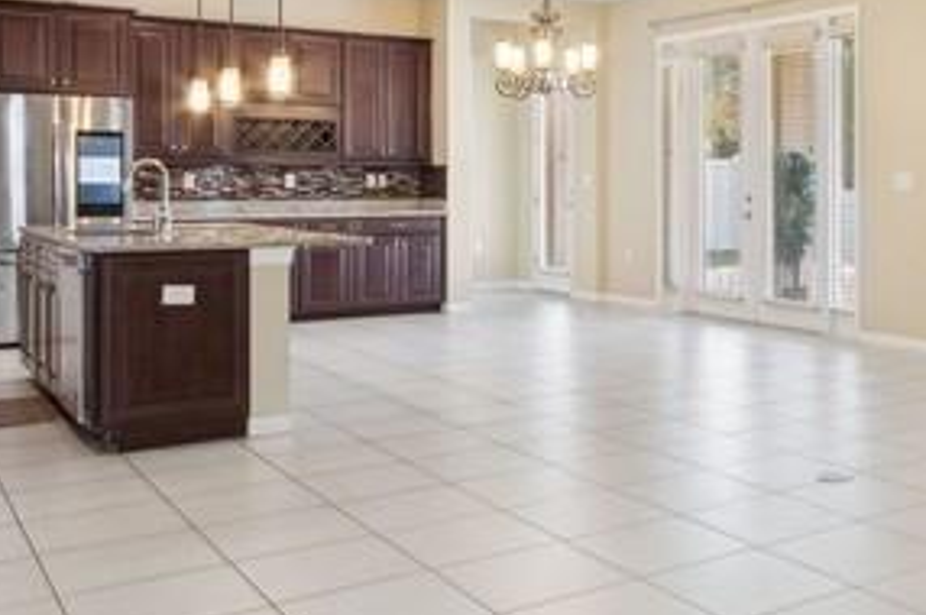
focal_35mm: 42
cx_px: 751
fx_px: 1079
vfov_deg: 31.6
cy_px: 204
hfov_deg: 44.0
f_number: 11
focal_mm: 10
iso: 200
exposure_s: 1/2.5
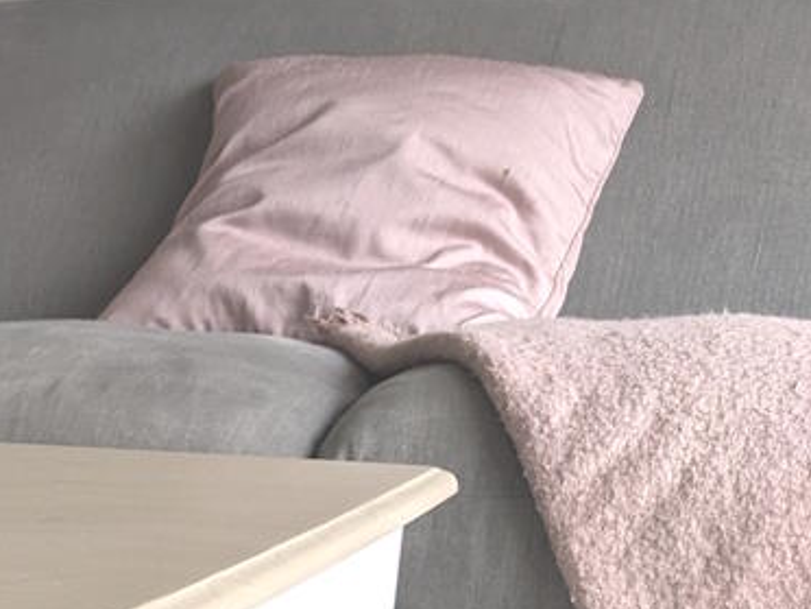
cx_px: -443
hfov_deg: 19.3
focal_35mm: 87
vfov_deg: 15.7
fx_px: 2038
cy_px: 904
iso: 65
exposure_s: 1/148
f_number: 1.73
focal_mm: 4.38
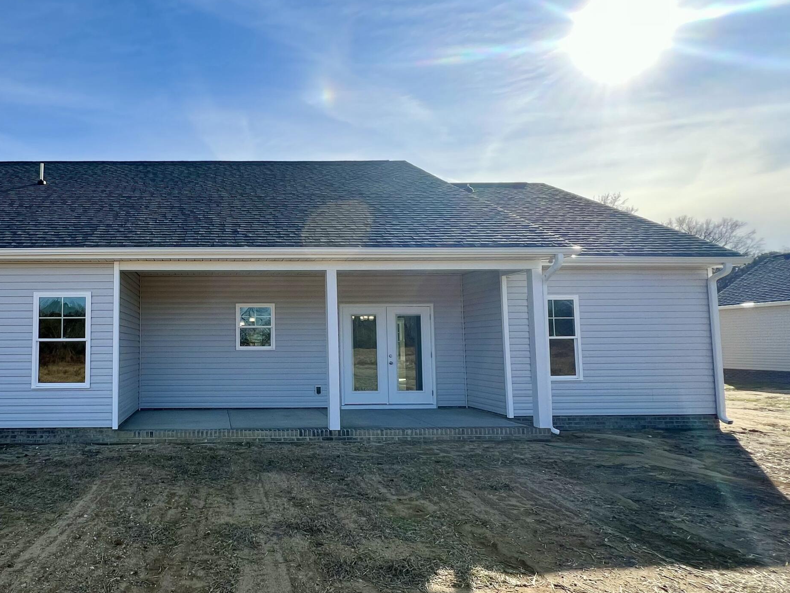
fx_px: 479
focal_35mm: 21
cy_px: 305
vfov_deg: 63.4
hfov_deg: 74.6
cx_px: 220
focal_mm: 1.57
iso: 32
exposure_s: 1/995
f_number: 1.8
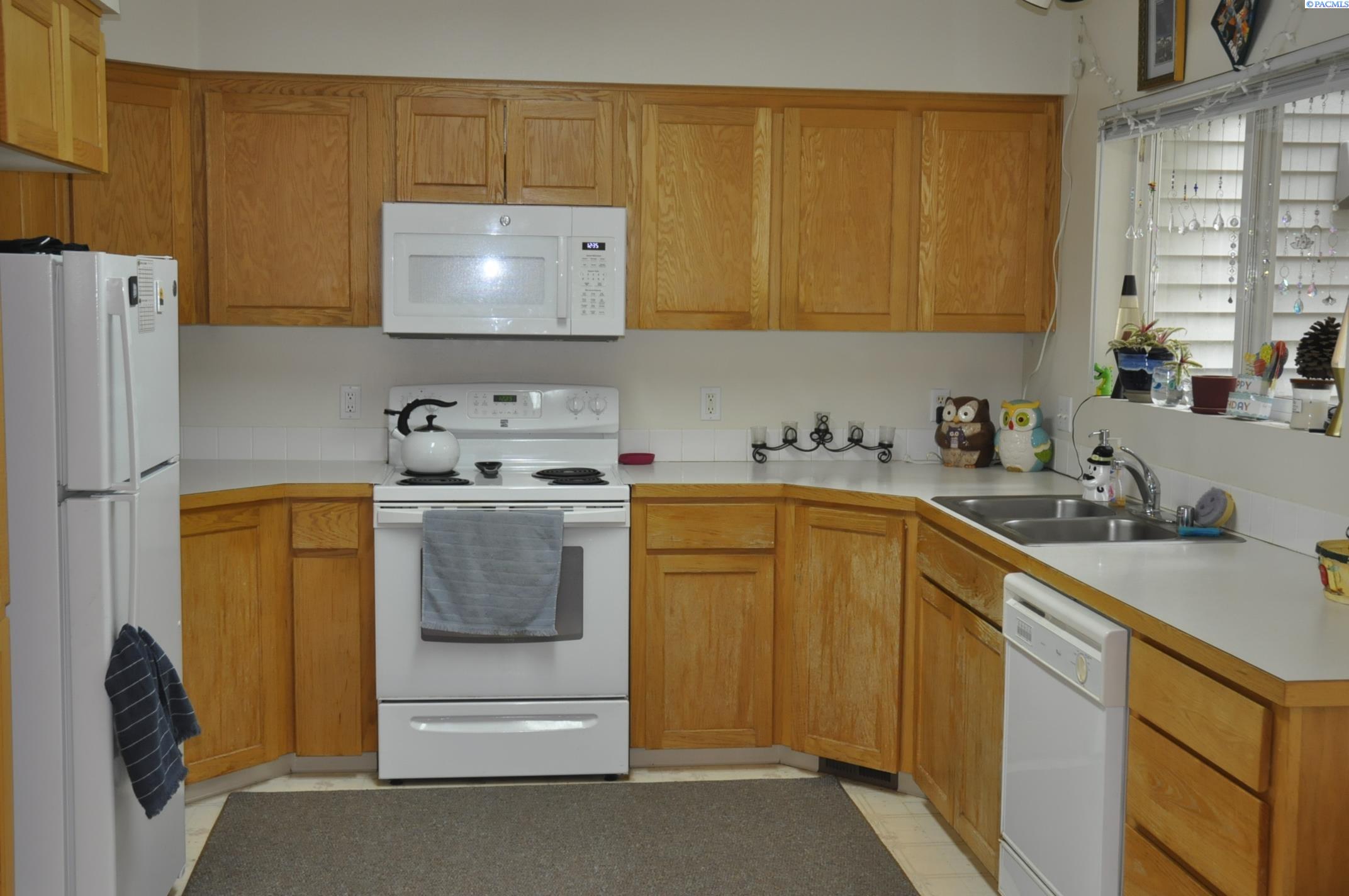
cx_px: 674
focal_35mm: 40
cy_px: 448
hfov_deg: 48.0
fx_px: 1516
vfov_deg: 32.9
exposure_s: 1/60
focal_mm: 27
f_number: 3.8
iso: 800
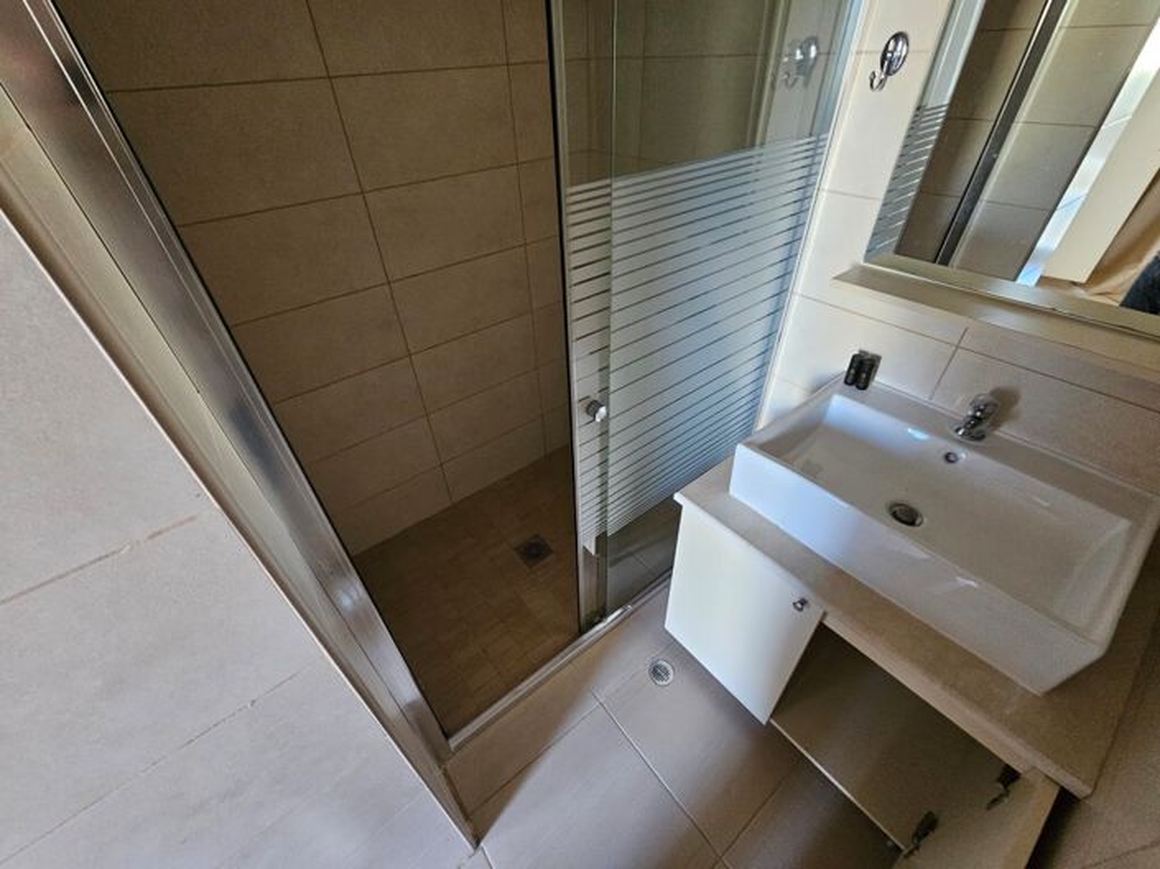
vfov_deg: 89.9
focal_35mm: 13
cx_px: 580
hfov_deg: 106.2
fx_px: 435
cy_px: 434
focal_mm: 2.2
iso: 640
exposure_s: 1/33.3
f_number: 2.2
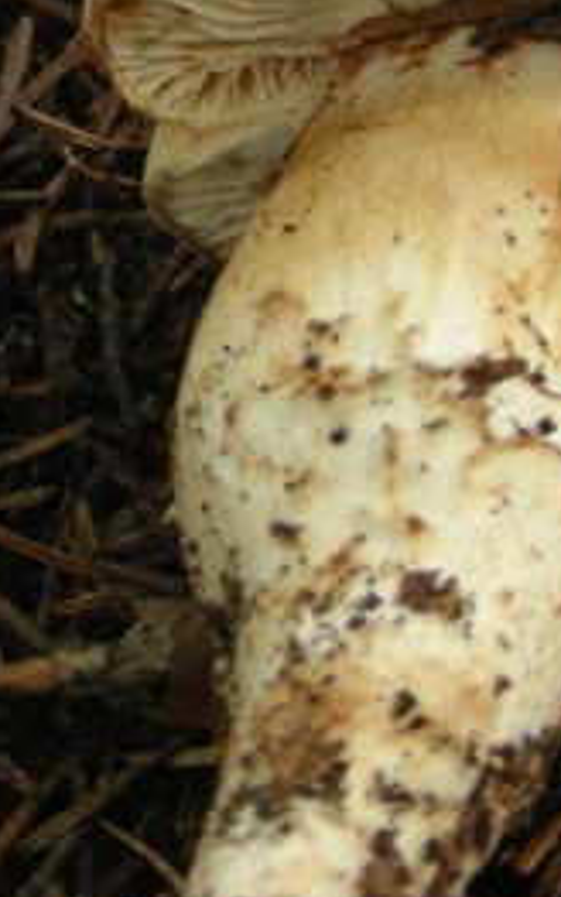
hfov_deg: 10.6
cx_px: 38
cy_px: 223
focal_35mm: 123
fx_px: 3006
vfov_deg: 16.9
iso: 200
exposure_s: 1/18
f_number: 3.5
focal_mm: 6.3
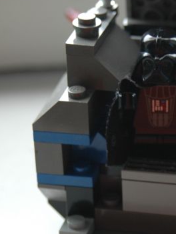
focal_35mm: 210
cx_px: 159
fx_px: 1421
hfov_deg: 7.1
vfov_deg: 9.4
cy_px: 121
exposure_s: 1/60
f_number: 5.6
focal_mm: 80
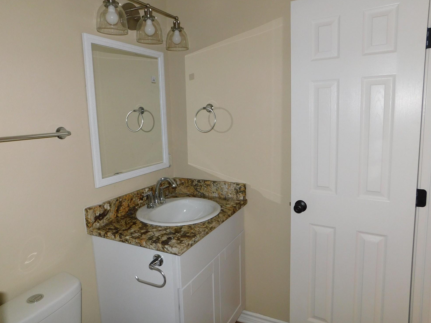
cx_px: 217
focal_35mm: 24
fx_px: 299
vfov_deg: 56.8
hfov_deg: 71.6
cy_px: 156
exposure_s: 1/30
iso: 200
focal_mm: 4
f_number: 3
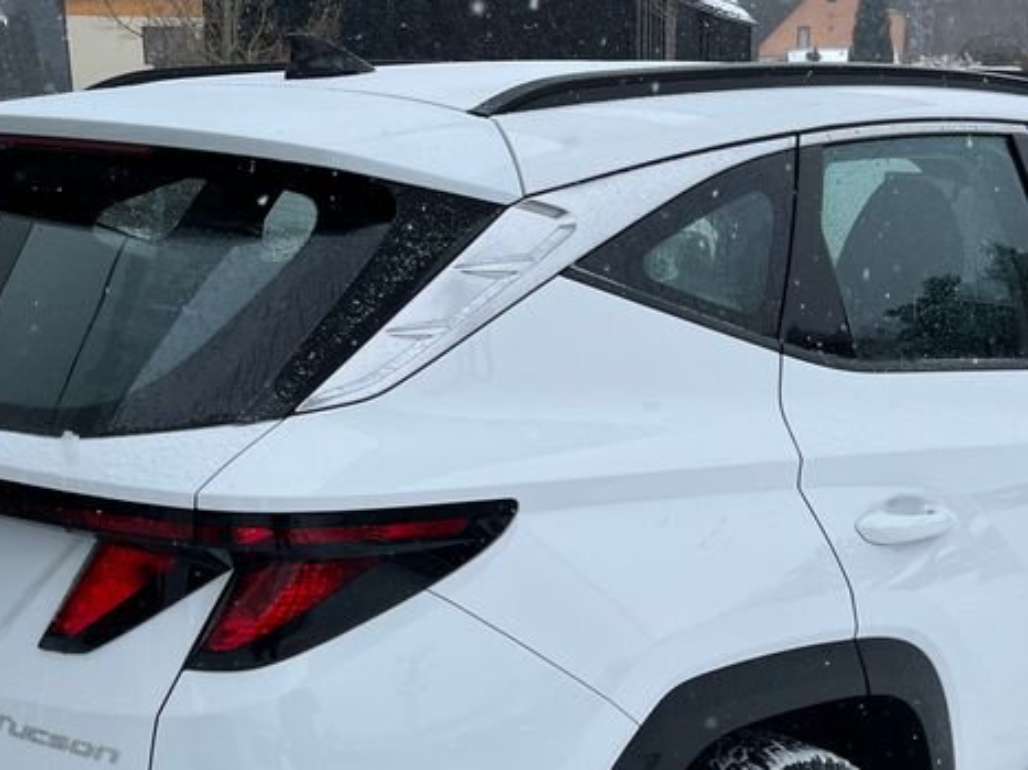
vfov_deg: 25.1
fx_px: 1692
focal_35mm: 57
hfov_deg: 33.8
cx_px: 572
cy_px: 651
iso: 50
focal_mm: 5.1
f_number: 1.6
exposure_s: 1/684
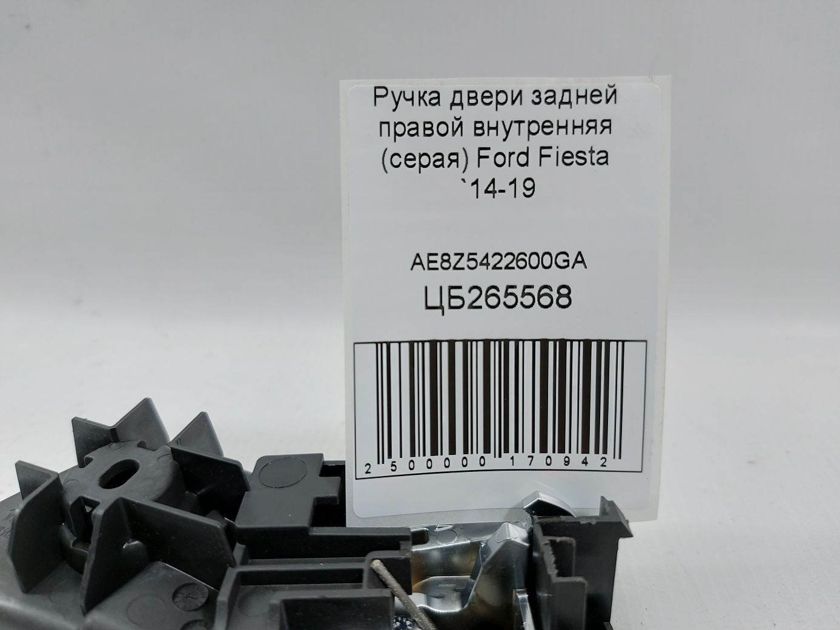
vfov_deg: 56.8
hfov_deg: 71.6
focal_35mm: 24
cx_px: 420
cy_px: 315
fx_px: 582
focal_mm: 5.23
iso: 64
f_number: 1.8
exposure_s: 1/50
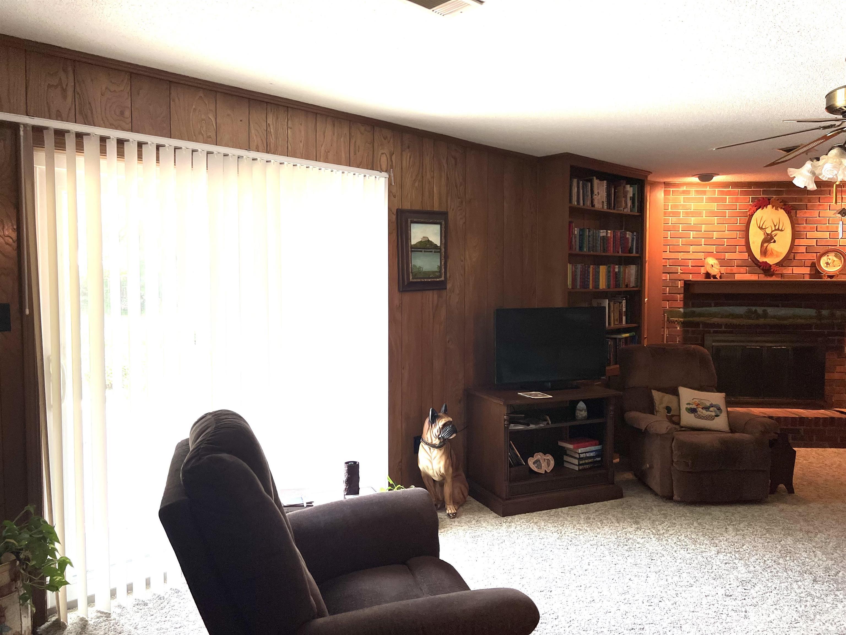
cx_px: 423
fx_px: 635
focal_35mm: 26
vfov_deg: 53.1
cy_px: 318
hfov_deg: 67.3
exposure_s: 1/120
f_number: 1.5
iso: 100
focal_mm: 5.7
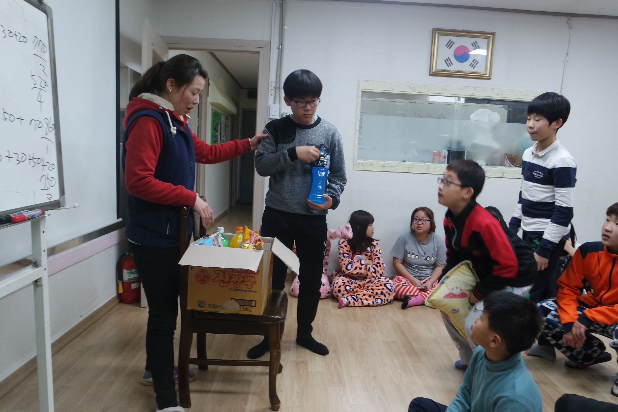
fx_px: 412
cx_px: 309
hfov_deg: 73.7
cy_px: 206
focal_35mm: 24
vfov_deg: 53.1
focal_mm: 16
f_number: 5.6
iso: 1600
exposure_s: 1/80
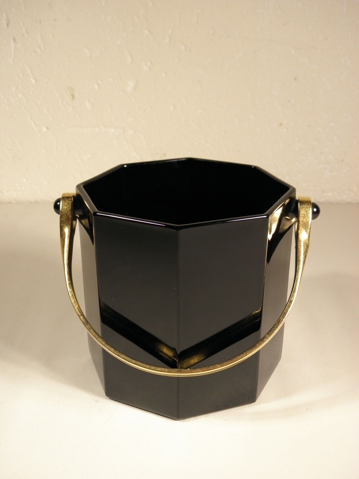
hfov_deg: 35.1
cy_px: 240
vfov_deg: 45.8
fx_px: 567
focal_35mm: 41
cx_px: 180
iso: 125
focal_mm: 7.5
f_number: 3.8
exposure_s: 1/40
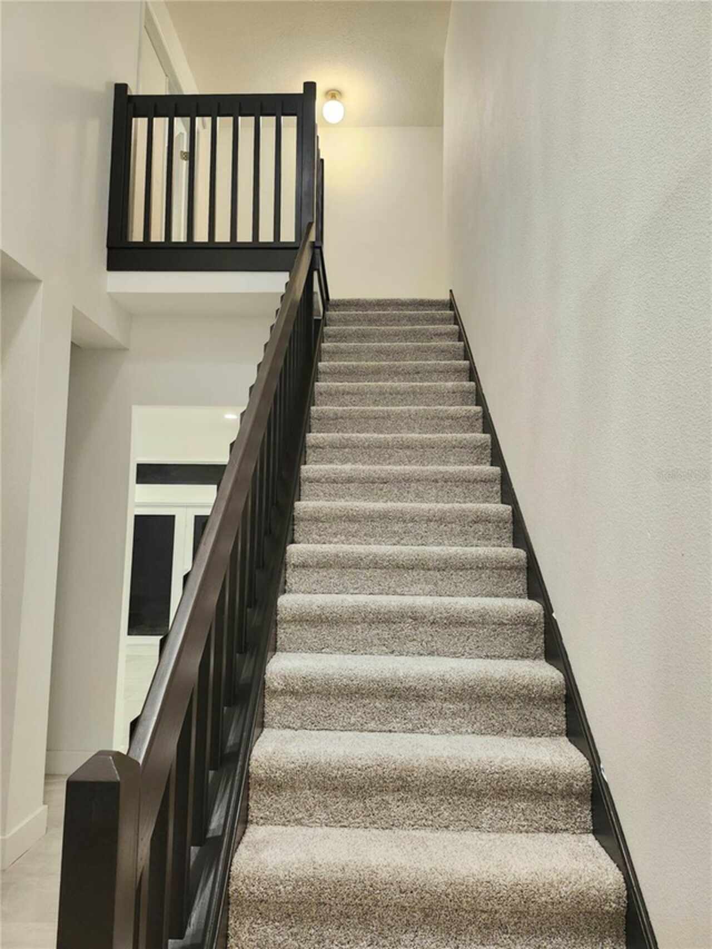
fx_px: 631
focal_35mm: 23
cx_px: 356
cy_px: 474
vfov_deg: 73.9
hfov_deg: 58.9
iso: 640
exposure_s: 1/120
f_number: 1.8
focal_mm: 5.54
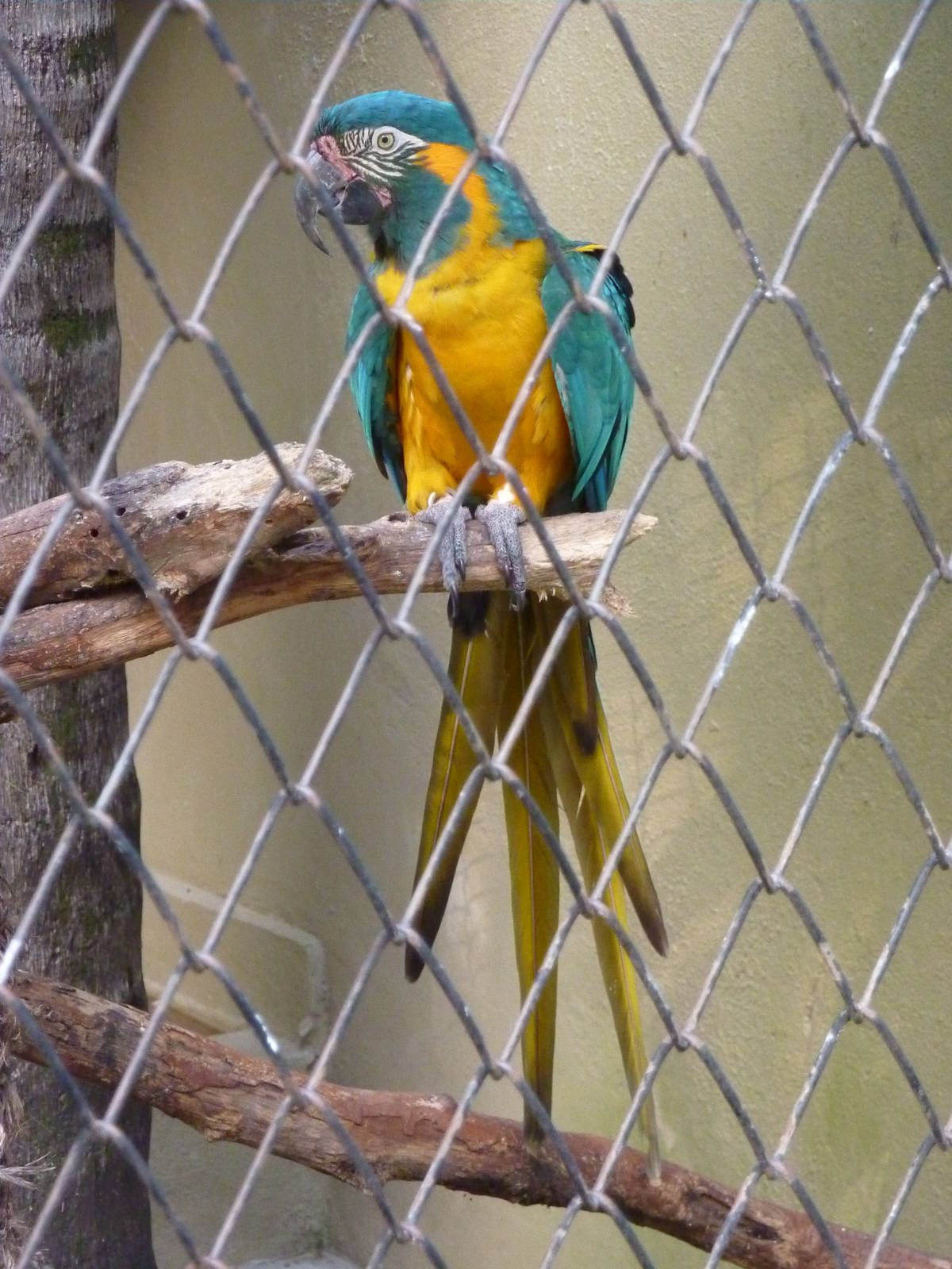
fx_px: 4694
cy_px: 634
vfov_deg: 15.4
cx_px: 476
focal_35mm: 128
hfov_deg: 11.6
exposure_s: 1/100
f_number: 4.4
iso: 800
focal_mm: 21
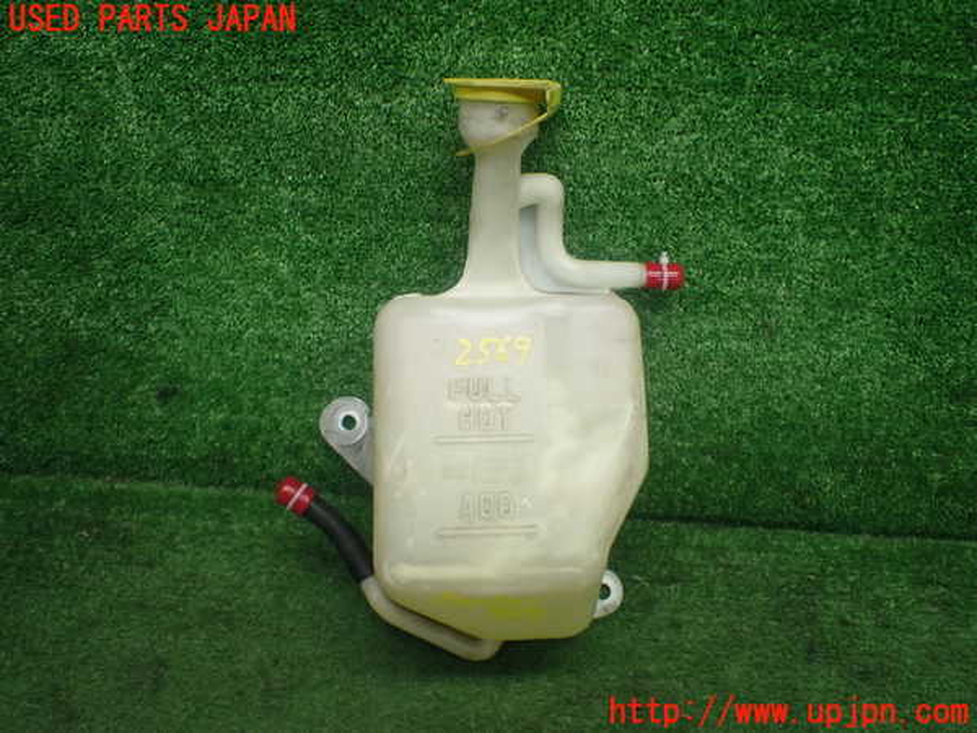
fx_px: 847
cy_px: 366
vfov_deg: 46.8
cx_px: 488
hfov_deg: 60.0
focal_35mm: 30
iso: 320
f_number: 2.3
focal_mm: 5.4
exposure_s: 1/125
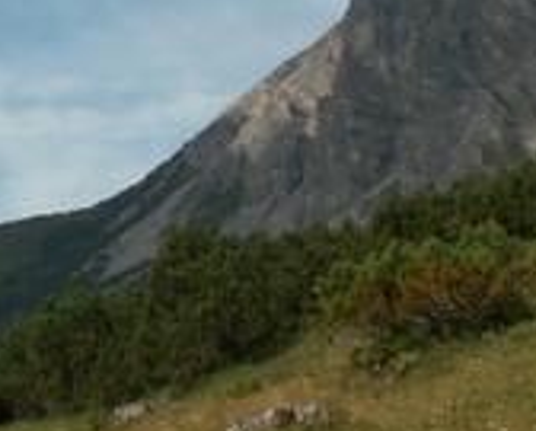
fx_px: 2066
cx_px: 48
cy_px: 144
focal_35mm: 130
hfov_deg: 14.6
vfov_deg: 11.9
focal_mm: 5.86
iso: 50
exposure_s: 1/250
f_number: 7.1
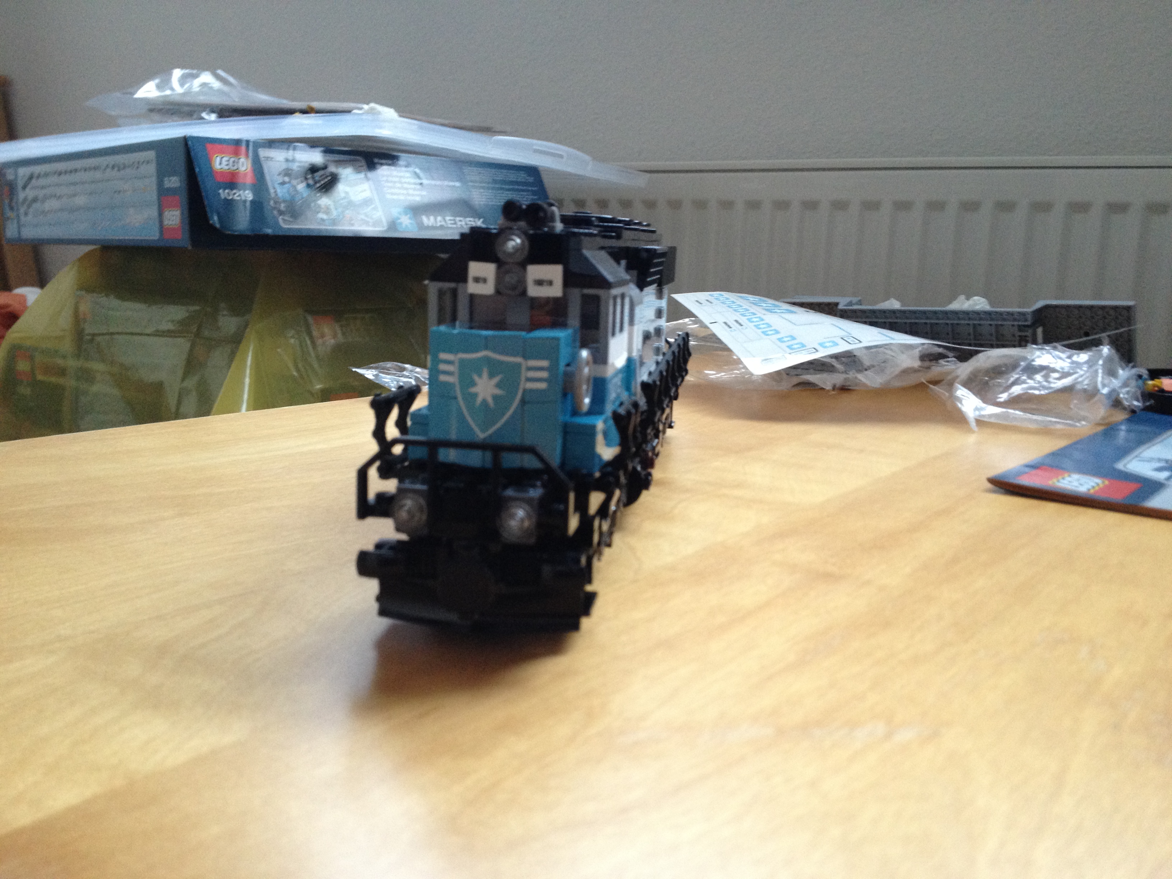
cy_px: 440
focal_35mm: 35
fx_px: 1185
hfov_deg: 52.6
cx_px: 586
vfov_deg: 40.7
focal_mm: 4.28
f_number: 2.4
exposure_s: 1/20
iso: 200
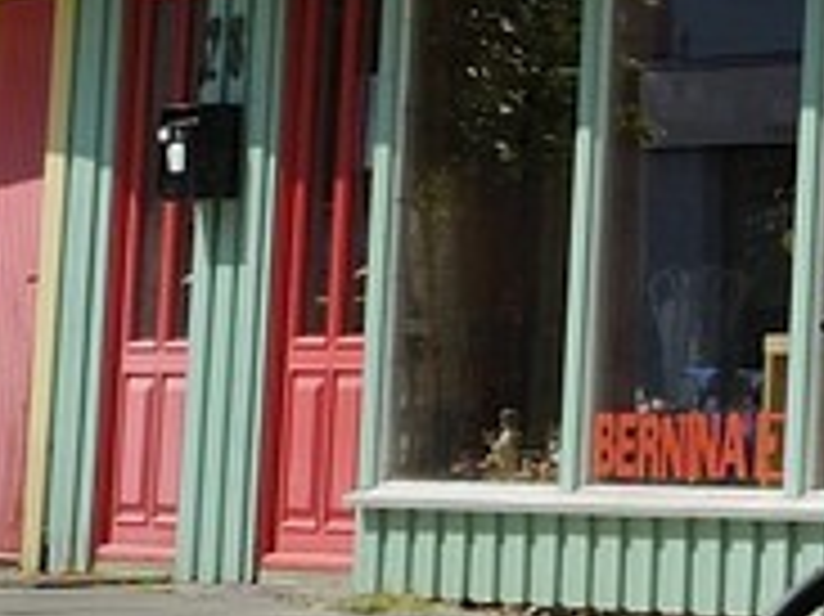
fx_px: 6803
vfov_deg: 5.1
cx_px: 2756
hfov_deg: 6.2
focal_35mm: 286
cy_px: -468
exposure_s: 1/160
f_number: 14
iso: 200
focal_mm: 34
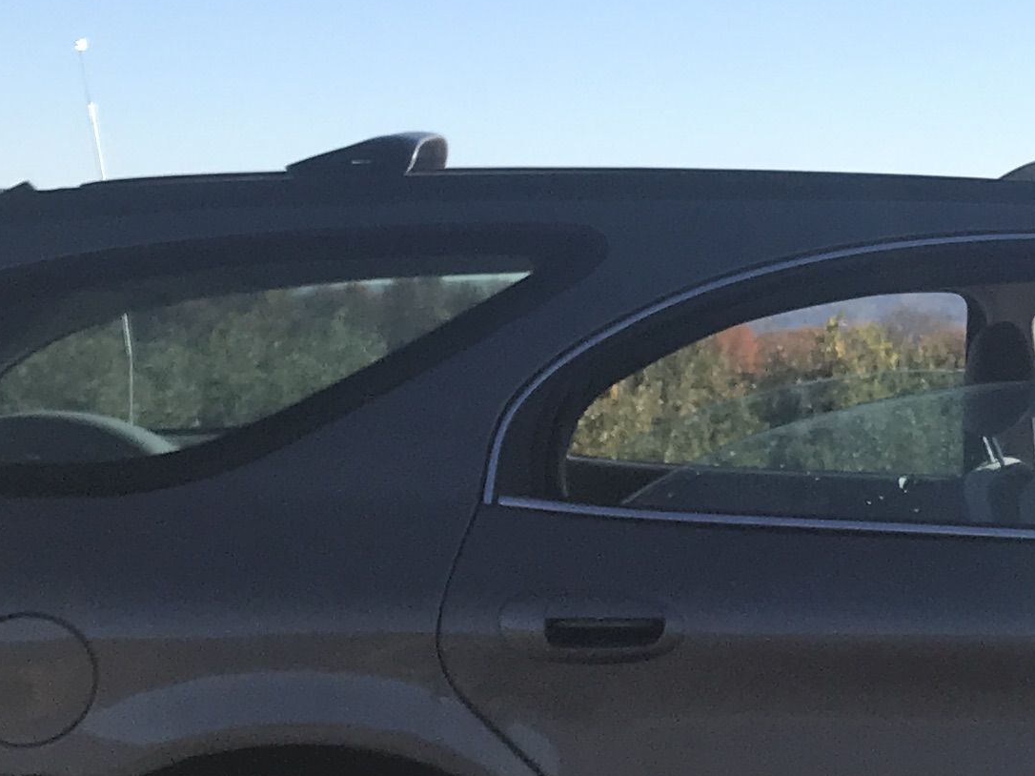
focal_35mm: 104
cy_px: 162
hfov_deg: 18.3
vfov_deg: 14.2
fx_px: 3109
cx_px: 1092
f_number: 1.8
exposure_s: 1/1996
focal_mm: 3.99
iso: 20
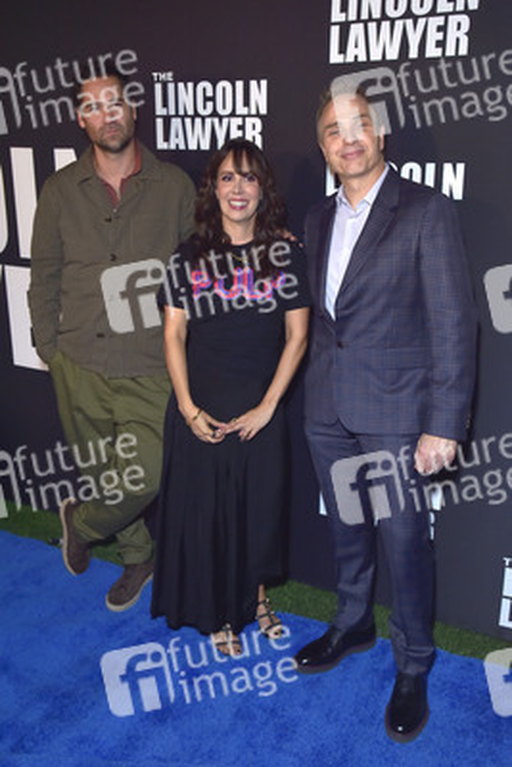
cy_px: 384
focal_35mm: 34
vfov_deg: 55.8
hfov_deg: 38.9
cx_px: 256
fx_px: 725
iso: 800
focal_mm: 34
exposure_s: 1/200
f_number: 6.3
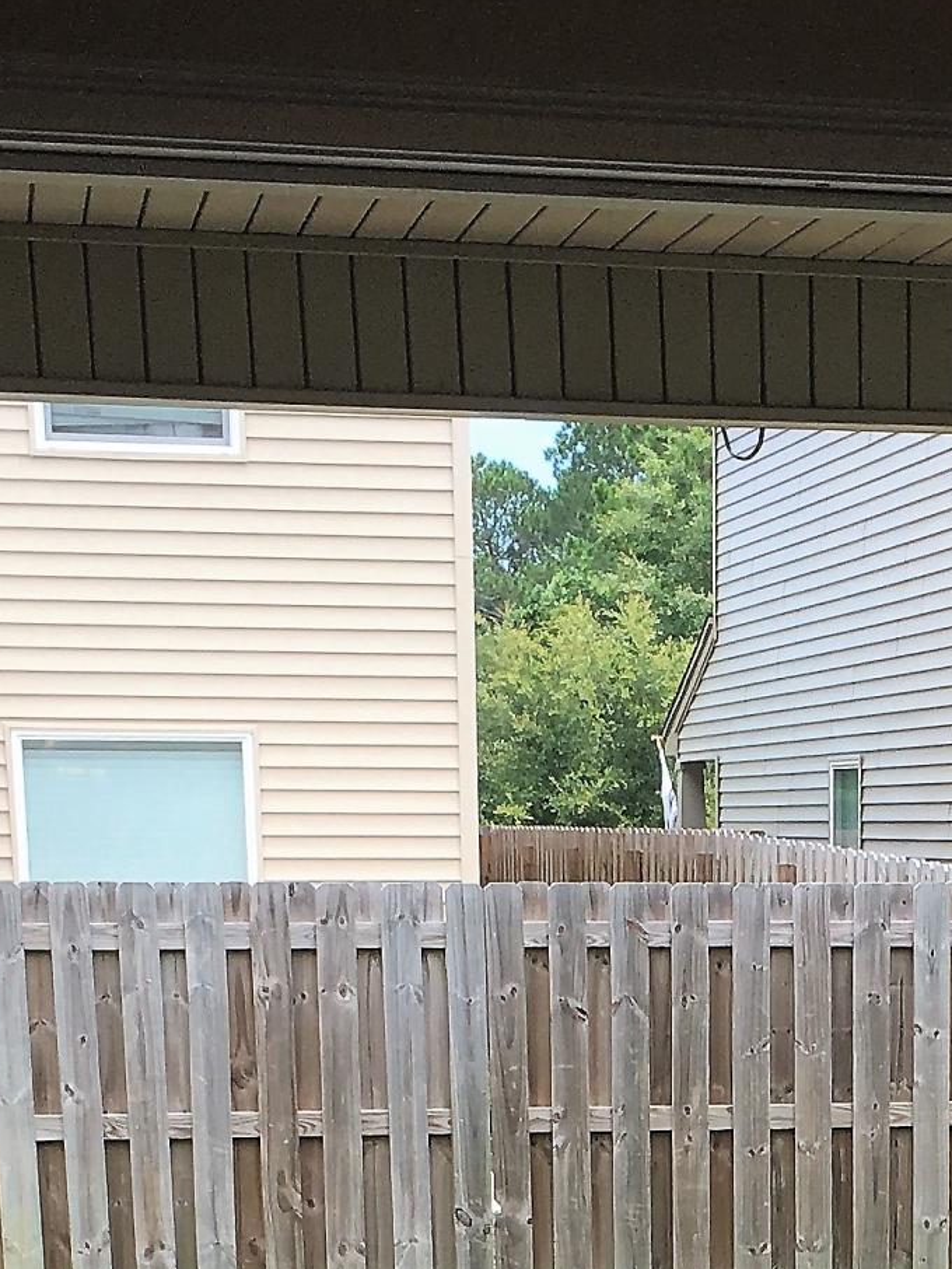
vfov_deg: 27.7
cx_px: 848
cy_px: 1387
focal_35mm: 64
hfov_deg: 22.4
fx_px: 2346
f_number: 2.2
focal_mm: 4.15
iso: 25
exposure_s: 1/460
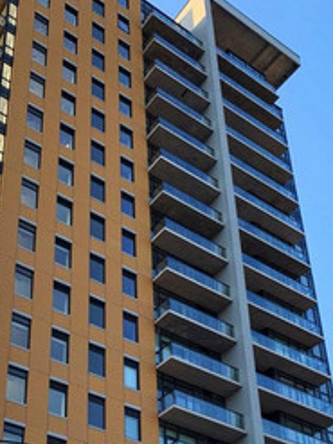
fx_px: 693
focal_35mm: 54
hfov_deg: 26.7
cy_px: 439
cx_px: 90
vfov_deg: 32.8
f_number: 1.8
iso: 25
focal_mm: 4.25
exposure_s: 1/275
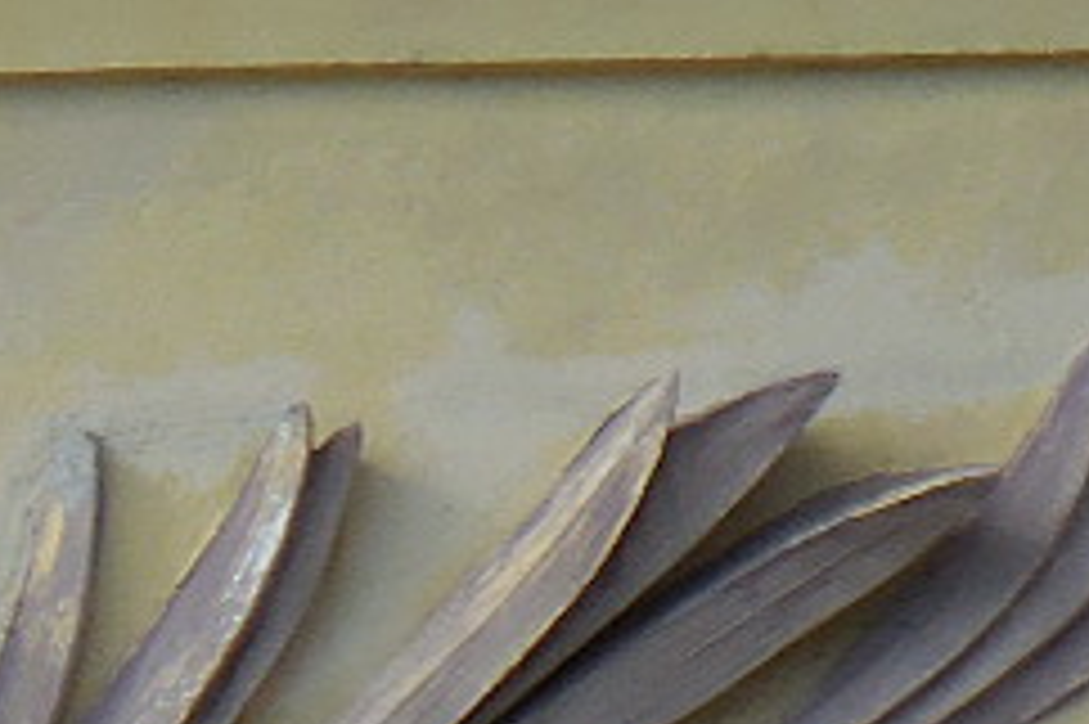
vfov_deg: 1.3
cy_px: 463
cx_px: -1809
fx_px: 30954
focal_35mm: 1024
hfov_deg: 2.0
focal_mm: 26.8
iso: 125
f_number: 5.4
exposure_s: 1/320
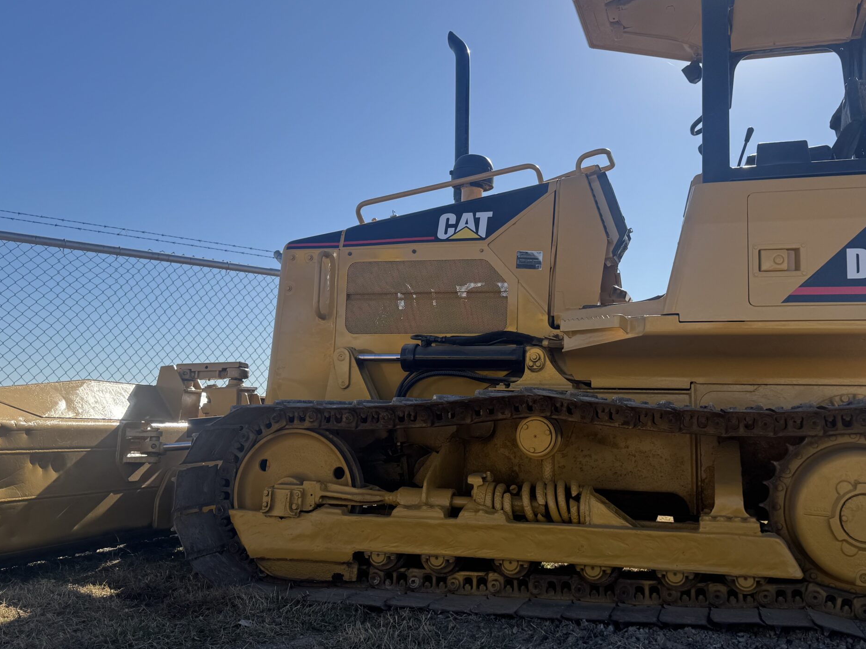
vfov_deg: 42.9
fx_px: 825
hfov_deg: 55.1
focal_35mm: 33
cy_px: 318
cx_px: 497
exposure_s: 1/5348
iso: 80
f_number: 1.78
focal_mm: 6.76
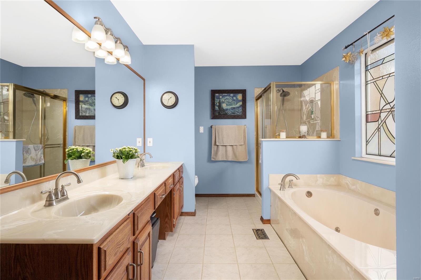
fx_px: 234
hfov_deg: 84.0
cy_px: 140
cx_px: 210
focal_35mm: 20
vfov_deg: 61.9
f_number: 8
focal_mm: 10
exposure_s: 1/8
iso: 400
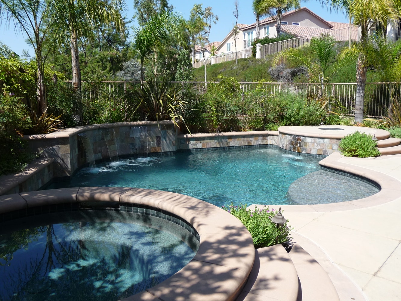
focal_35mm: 32
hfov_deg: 56.8
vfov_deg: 44.2
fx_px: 371
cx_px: 200
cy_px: 150
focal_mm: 5.3
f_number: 3.5
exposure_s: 1/640
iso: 100
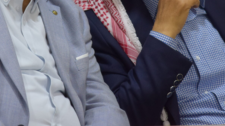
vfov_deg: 2.2
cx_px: 82
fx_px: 3323
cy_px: -20
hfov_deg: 3.9
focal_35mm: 557
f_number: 5
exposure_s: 1/125
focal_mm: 165
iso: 800
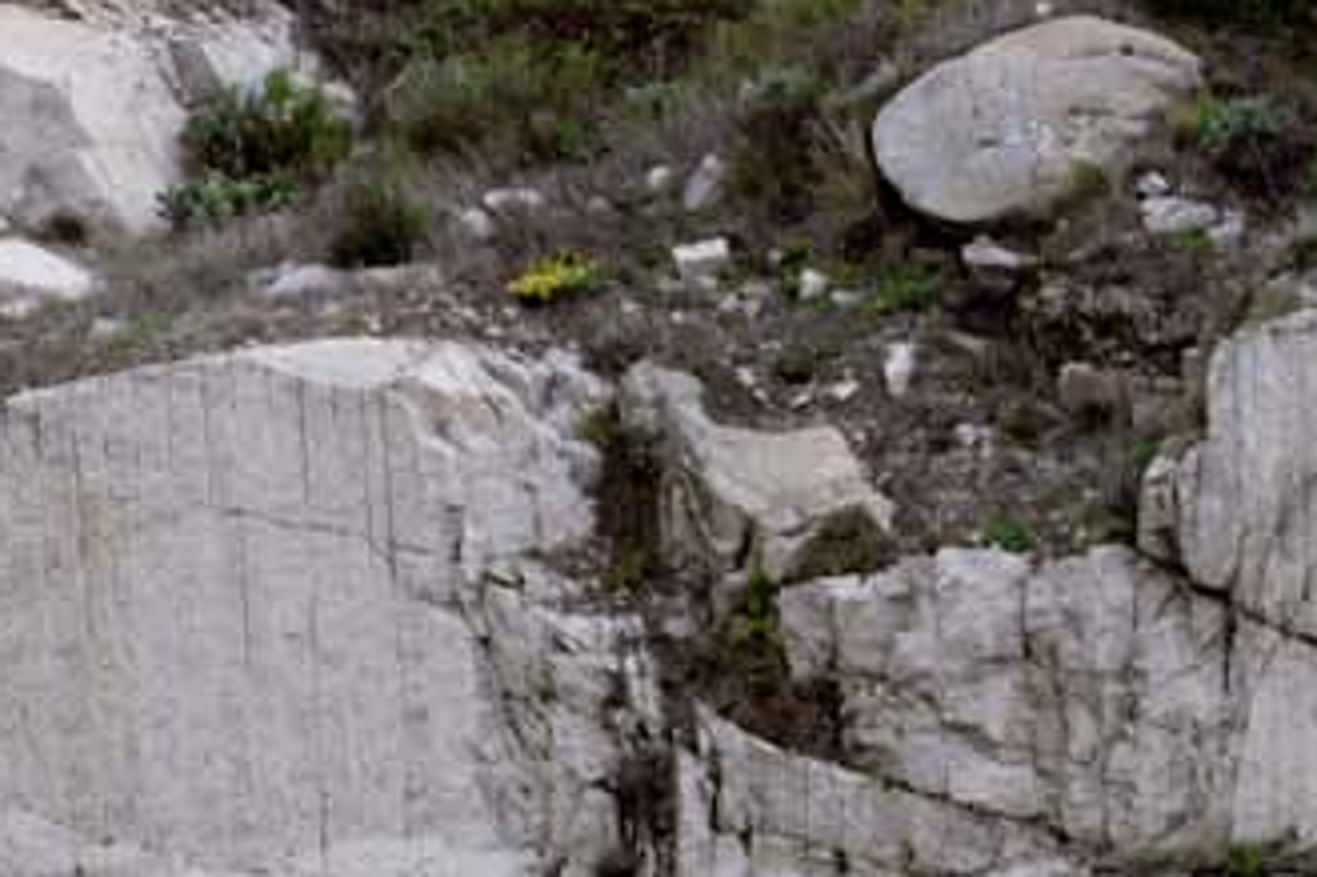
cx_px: -813
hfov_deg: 5.9
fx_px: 12614
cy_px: 1257
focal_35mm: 345
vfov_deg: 4.0
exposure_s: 1/30
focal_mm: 70
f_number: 10
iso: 100
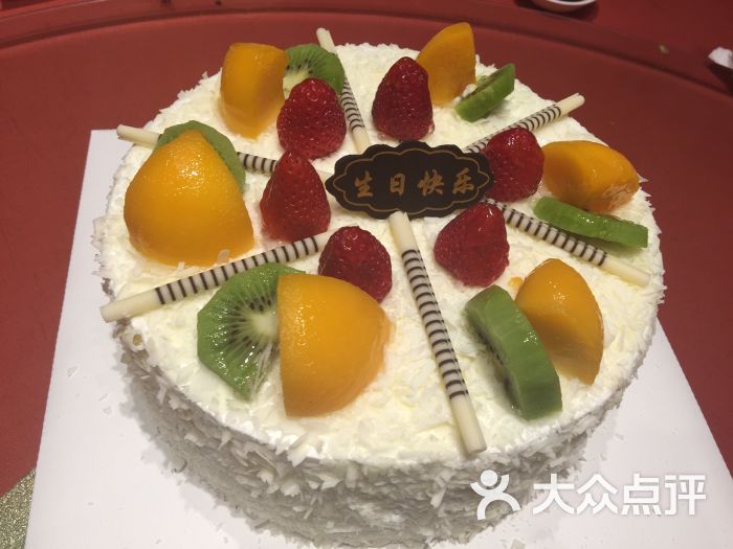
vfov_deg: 48.2
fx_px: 614
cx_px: 366
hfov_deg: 61.7
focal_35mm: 29
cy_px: 274
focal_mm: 4.15
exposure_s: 1/100
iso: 32
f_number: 2.2
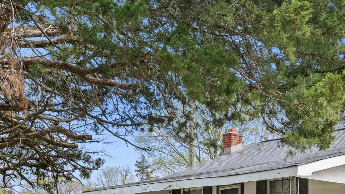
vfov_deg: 14.9
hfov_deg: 26.5
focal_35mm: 77
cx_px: 311
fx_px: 706
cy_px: 255
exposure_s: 1/15
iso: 100
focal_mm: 32.5
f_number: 11
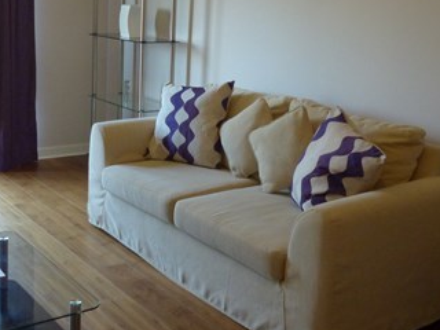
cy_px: 114
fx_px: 636
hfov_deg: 37.7
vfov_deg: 28.9
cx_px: 144
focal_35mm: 50
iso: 250
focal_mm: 4.5
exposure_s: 1/60
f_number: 2.8
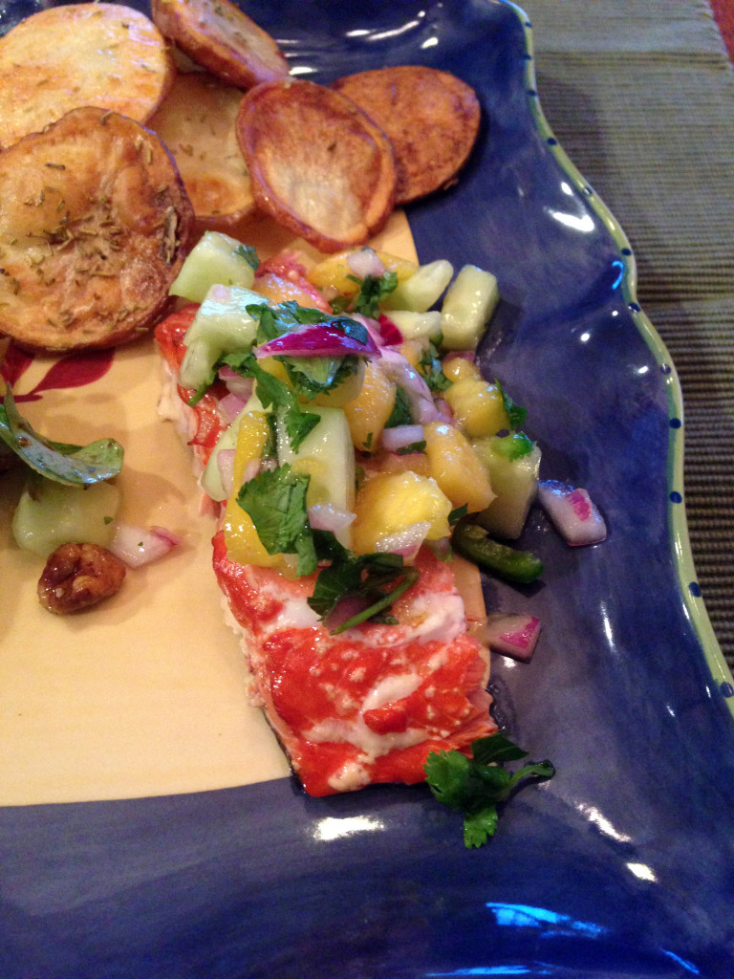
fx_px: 933
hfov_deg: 42.9
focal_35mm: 33
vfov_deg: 55.4
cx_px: 367
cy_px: 490
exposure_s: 1/15
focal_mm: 4.12
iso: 500
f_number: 2.4
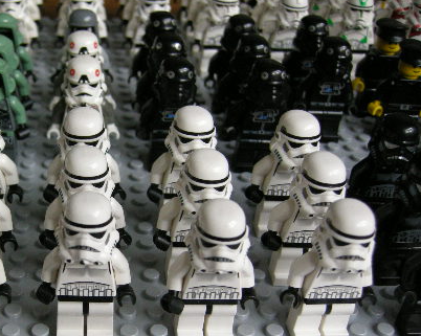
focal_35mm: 56
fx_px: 697
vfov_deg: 26.9
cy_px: 237
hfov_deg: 32.7
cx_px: 87
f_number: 2.7
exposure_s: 1/59.4
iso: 221
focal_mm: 7.5
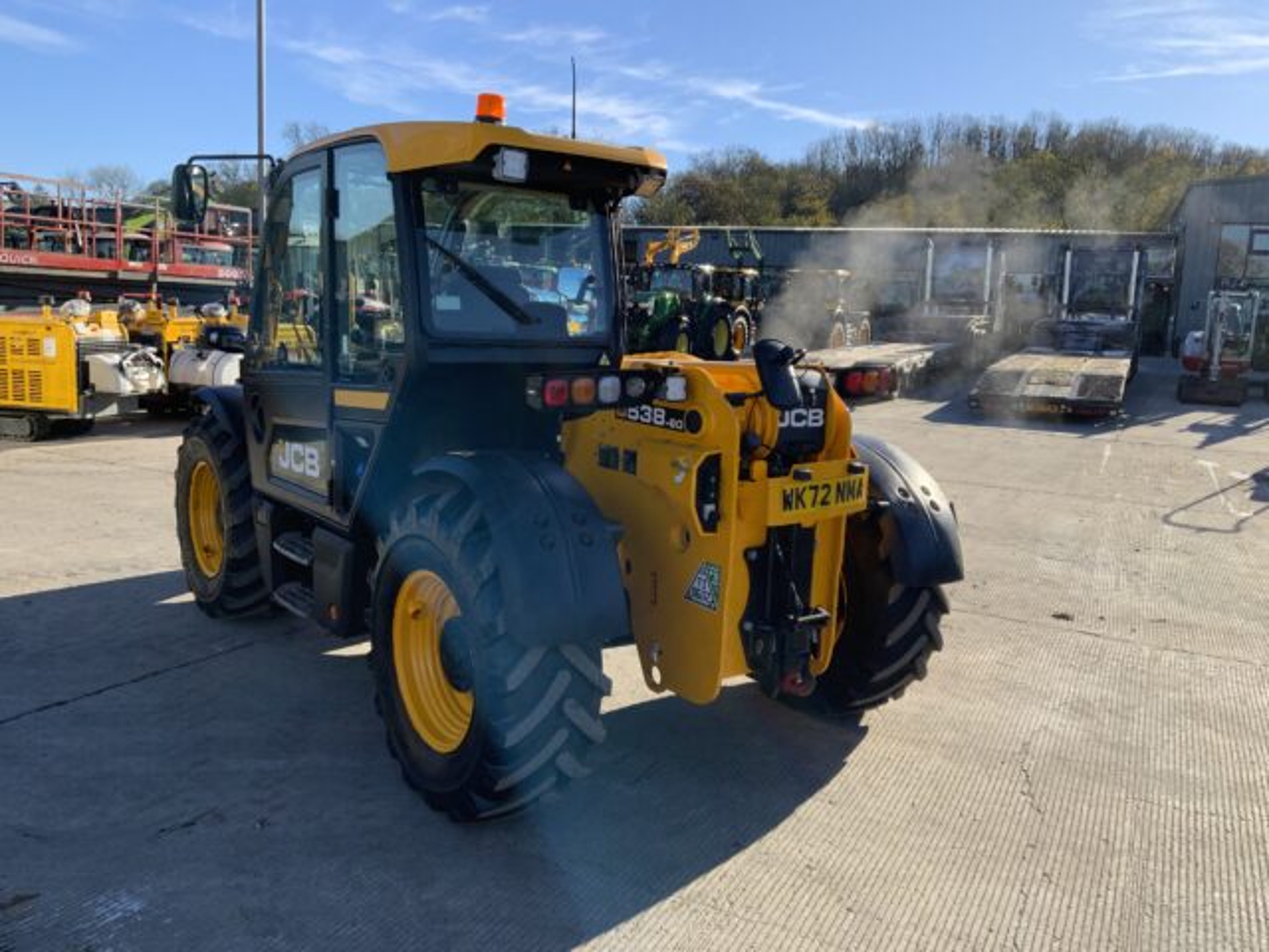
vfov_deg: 48.2
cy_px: 476
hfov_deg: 61.7
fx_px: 1063
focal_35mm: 29
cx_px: 634
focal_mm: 3
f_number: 1.8
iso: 16
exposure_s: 1/1076
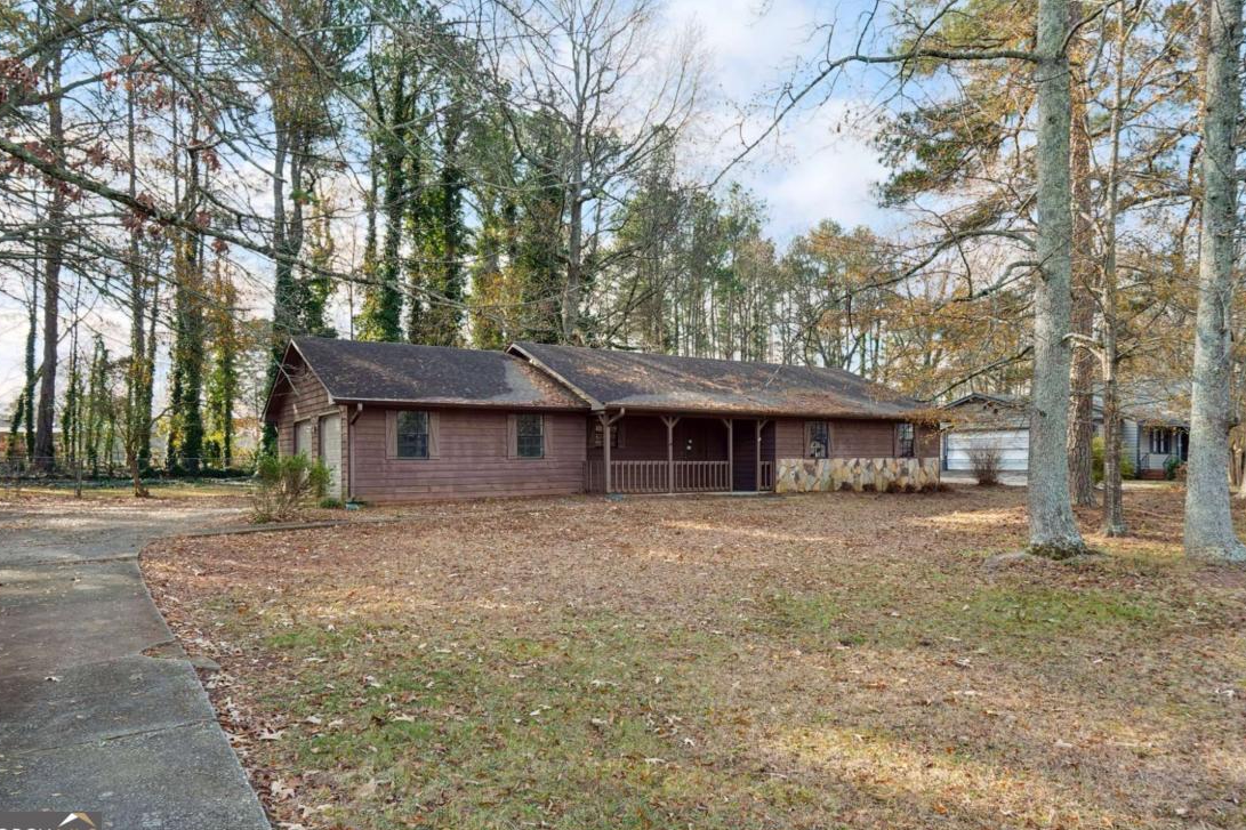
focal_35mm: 22
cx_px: 650
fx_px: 761
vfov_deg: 57.2
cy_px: 401
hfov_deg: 78.5
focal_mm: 20
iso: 250
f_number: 8
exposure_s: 1/30
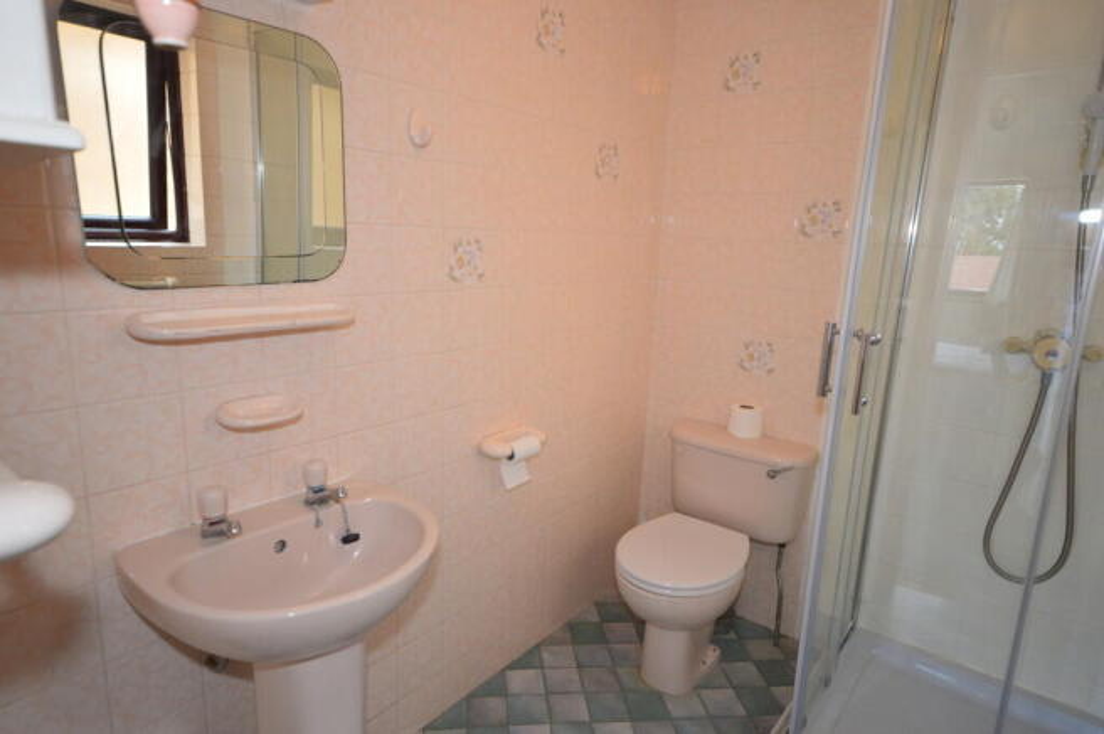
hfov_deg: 81.3
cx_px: 552
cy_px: 367
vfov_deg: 59.4
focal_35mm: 21
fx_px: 643
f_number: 4.8
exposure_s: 1/60
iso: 800
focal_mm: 14
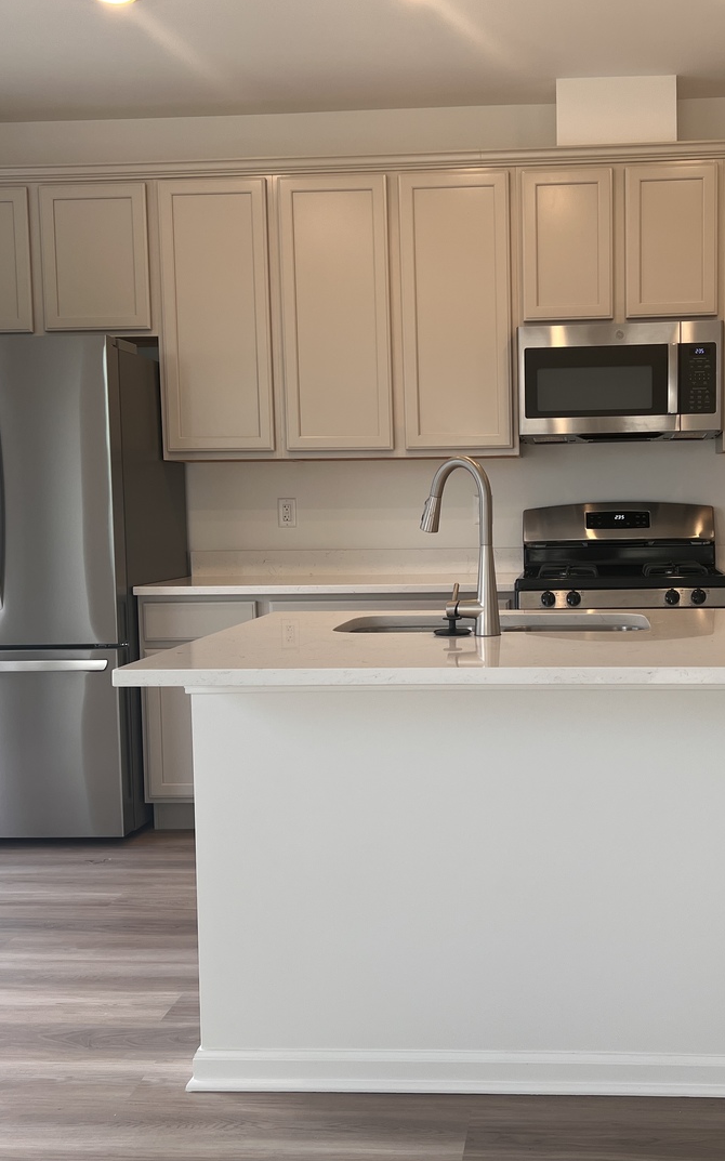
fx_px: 1170
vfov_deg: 52.8
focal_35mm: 37
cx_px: 511
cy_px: 579
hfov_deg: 33.9
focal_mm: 5.7
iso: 32
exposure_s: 1/136
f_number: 1.5
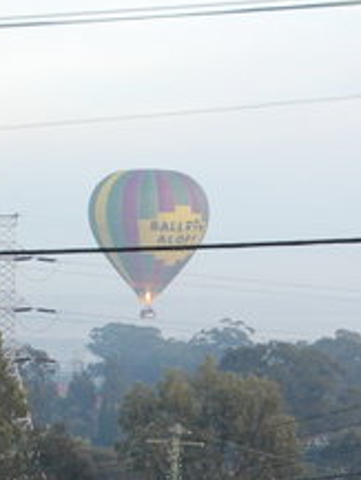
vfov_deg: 8.4
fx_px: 3242
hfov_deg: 6.4
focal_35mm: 233
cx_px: 330
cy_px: 427
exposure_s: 1/125
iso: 320
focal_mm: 55
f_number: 5.6
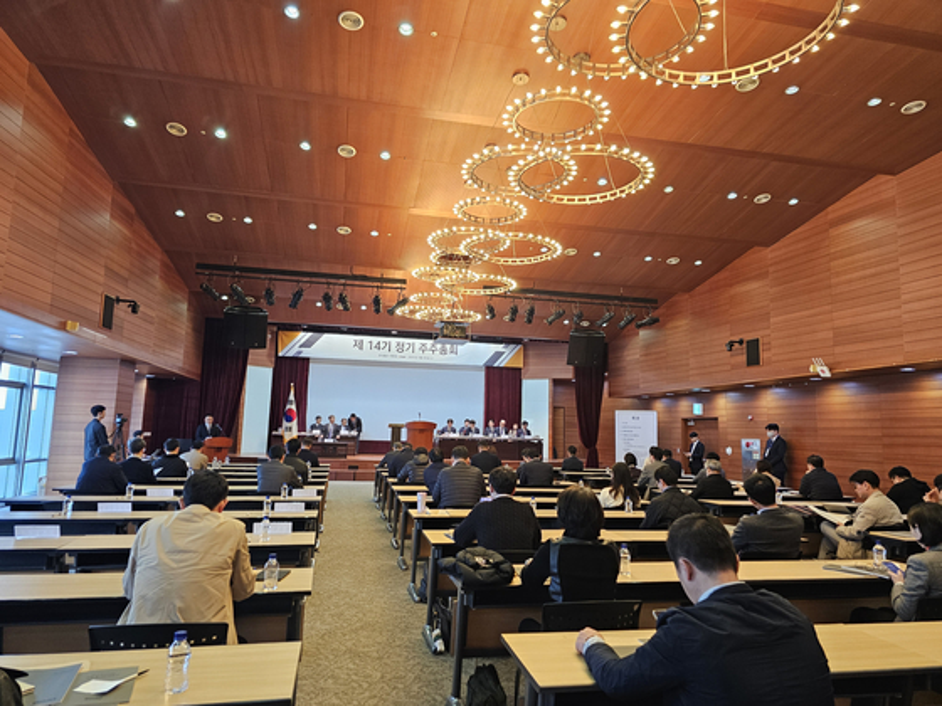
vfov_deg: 58.9
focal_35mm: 23
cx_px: 471
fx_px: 626
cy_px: 353
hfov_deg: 73.9
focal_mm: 6.3
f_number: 1.7
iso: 320
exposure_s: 1/120
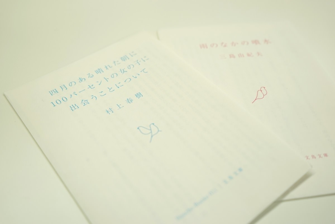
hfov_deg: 55.8
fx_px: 316
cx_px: 168
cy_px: 112
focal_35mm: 34
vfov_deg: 38.9
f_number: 4
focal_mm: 34
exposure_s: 1/125
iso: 500
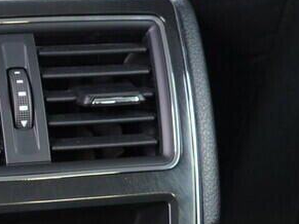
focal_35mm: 122
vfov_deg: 11.9
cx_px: -9
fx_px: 1053
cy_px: 274
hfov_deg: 15.8
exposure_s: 1/40
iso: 800
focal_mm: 24
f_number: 2.8
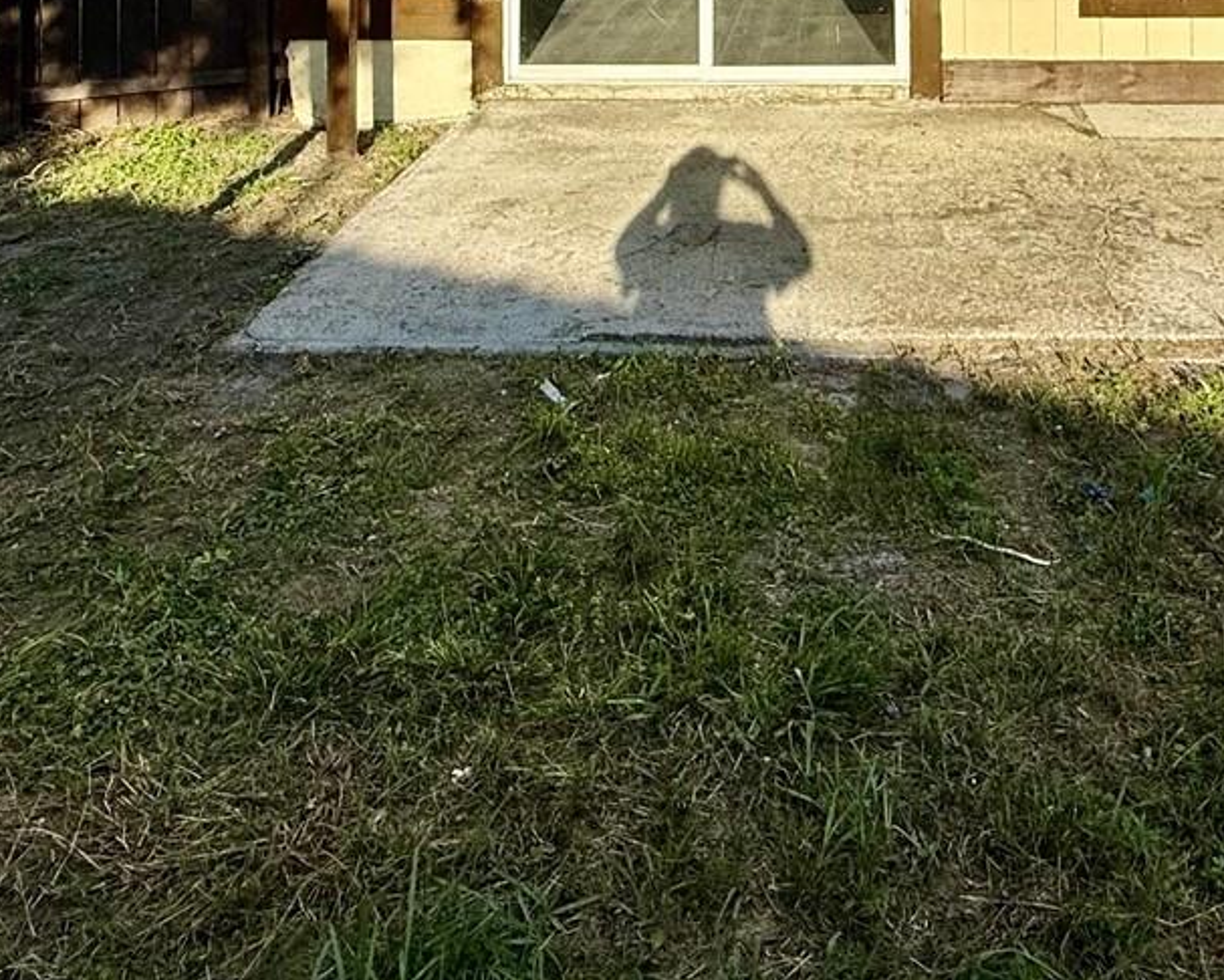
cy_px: -224
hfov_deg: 49.3
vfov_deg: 33.0
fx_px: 1305
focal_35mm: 36
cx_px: 825
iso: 50
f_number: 2.2
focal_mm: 2.22
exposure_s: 1/1017
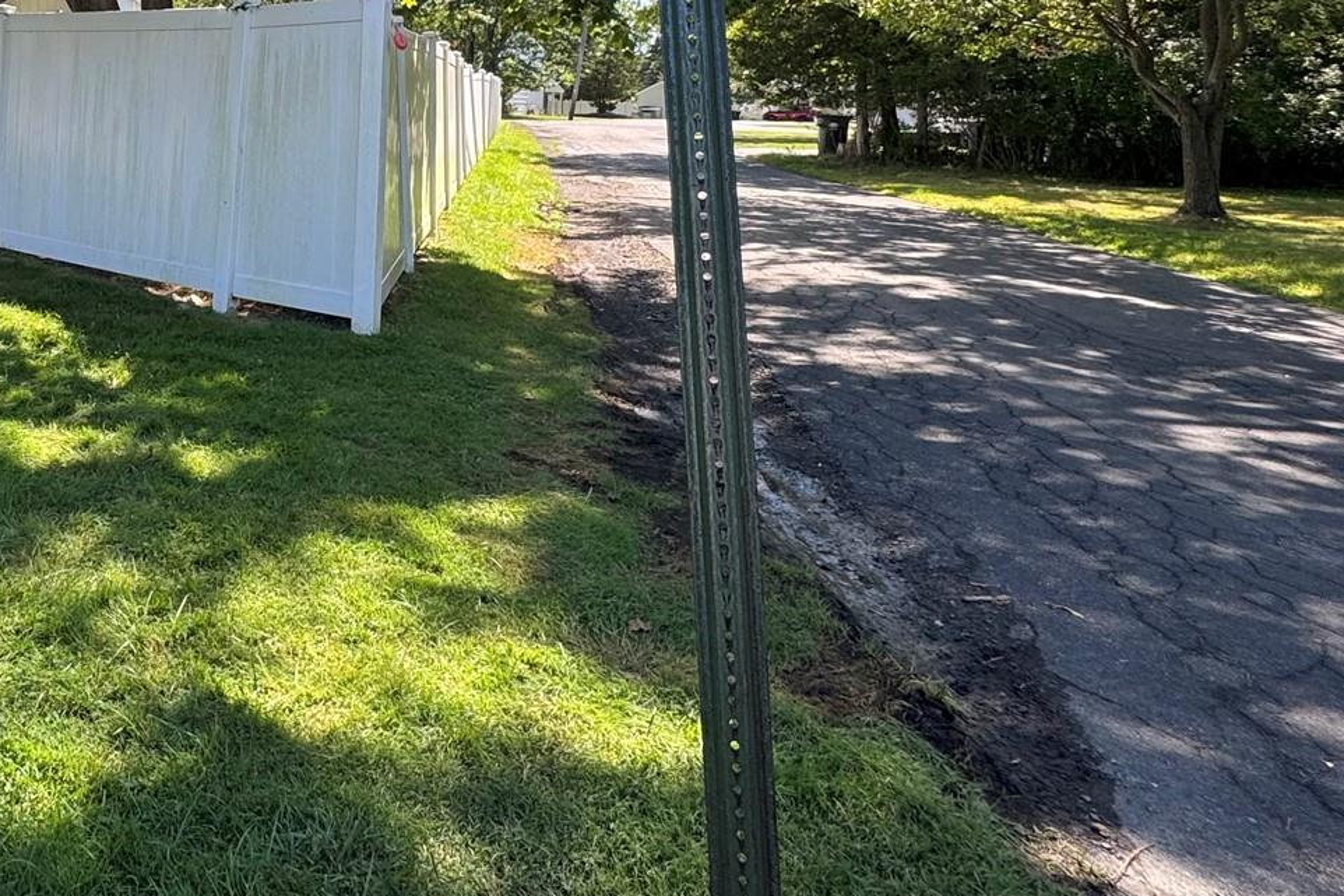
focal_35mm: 31
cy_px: 89
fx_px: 1157
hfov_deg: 52.4
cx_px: 113
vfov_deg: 39.3
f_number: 2.2
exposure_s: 1/347
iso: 40
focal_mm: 2.22
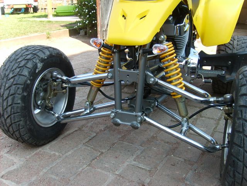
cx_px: 124
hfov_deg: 52.6
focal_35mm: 35
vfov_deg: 40.7
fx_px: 250
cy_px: 93
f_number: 2.8
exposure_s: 1/250
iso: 50
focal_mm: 5.8
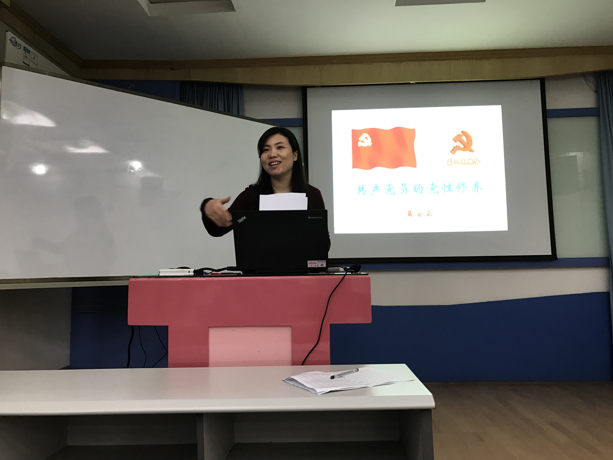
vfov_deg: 49.7
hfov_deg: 63.4
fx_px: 496
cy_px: 230
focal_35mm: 28
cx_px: 306
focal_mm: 3.99
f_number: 1.8
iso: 40
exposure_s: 1/20
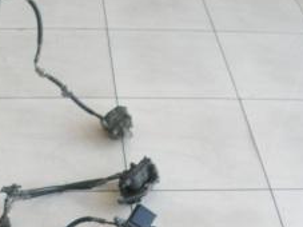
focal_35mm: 69
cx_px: 87
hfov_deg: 27.9
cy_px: 206
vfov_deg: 20.8
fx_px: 604
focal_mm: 5.8
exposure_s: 1/38.6
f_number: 2.8
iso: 50
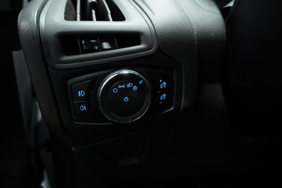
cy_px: 94
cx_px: 141
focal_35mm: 24
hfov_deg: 73.7
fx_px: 188
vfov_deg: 53.1
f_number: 3.5
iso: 12800
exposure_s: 1/250
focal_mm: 16
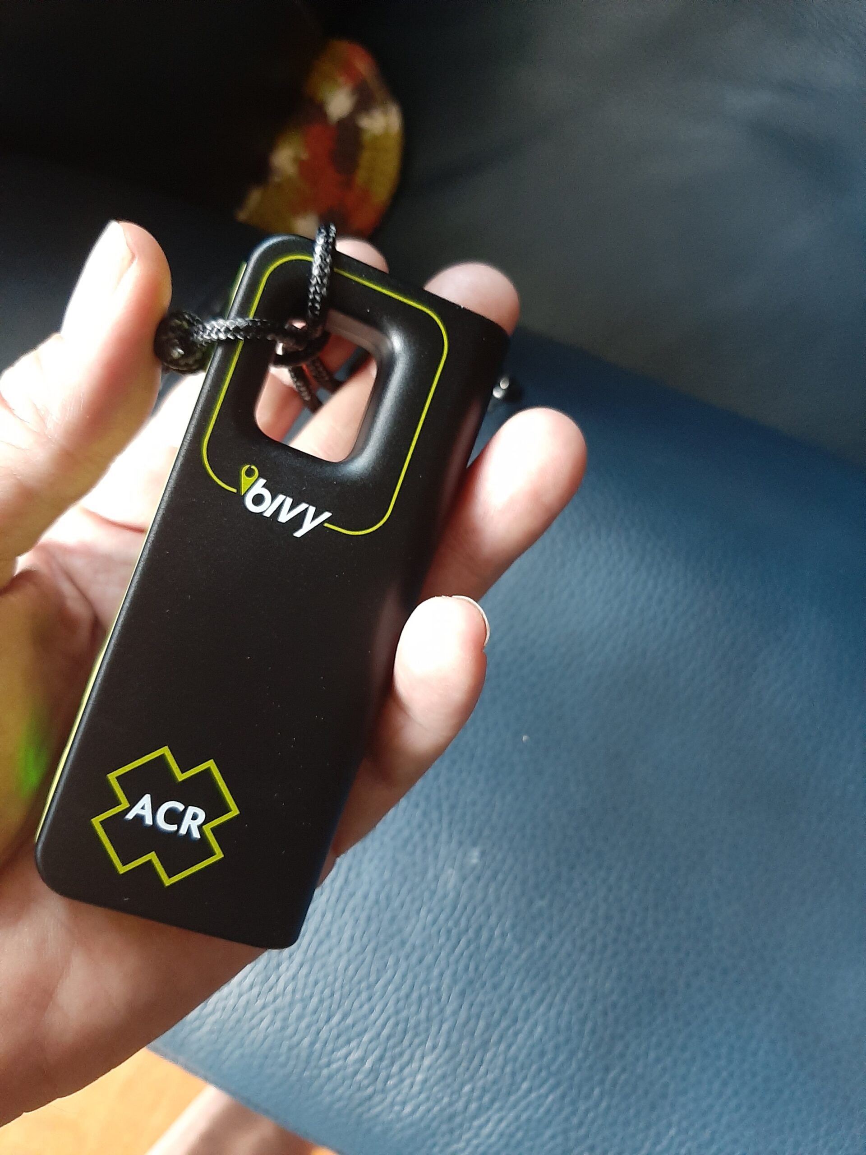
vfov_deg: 67.3
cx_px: 433
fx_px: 867
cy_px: 578
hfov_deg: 53.1
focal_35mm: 26
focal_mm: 3.93
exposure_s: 1/24
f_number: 1.7
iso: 320
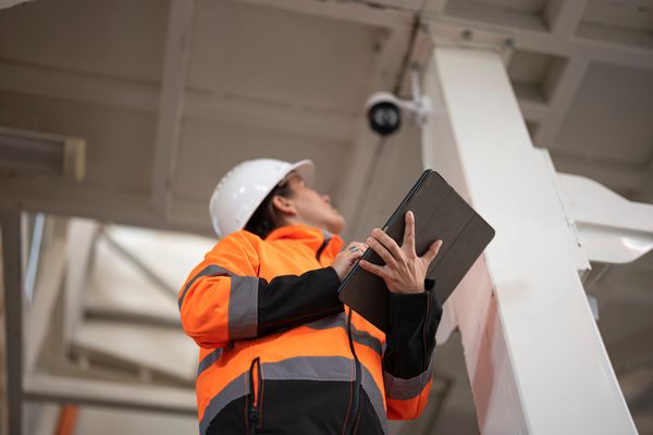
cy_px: 218
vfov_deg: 27.0
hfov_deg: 39.6
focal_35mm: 50
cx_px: 326
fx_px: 907
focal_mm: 50
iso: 125
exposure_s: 1/125
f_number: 1.2
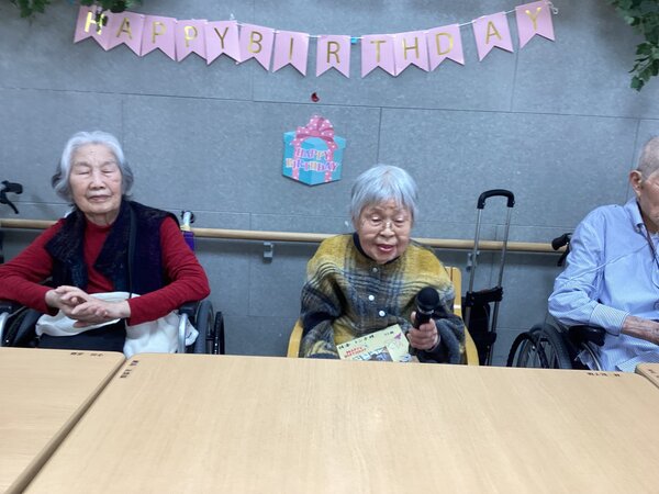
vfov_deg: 45.4
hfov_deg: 58.4
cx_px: 330
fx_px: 590
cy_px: 247
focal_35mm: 31
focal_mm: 3.3
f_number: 2.4
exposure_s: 1/50
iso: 50
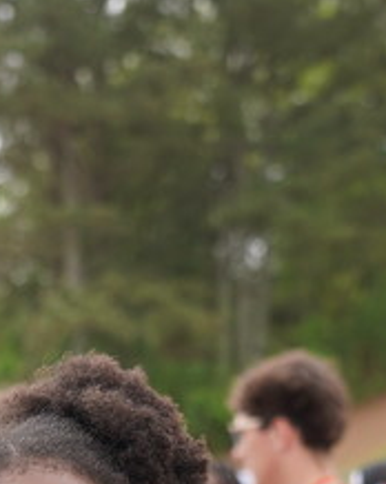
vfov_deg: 9.6
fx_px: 2717
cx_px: 108
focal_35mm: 190
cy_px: 937
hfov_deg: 8.1
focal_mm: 43
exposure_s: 1/320
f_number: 4.5
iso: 100
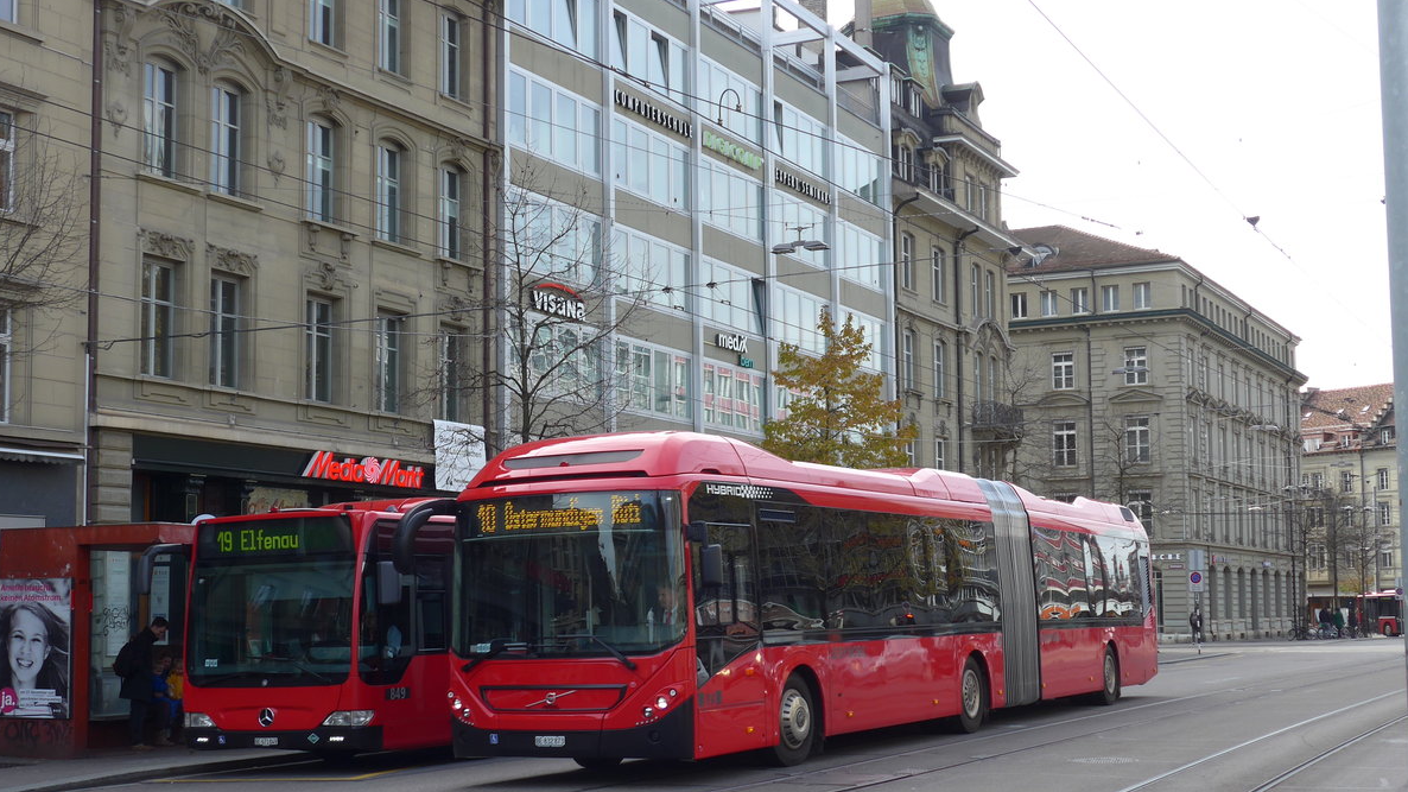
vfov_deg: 22.2
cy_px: 444
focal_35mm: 54
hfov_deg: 38.5
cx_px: 702
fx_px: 2016
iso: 80
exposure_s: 1/320
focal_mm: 10.1
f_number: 3.2
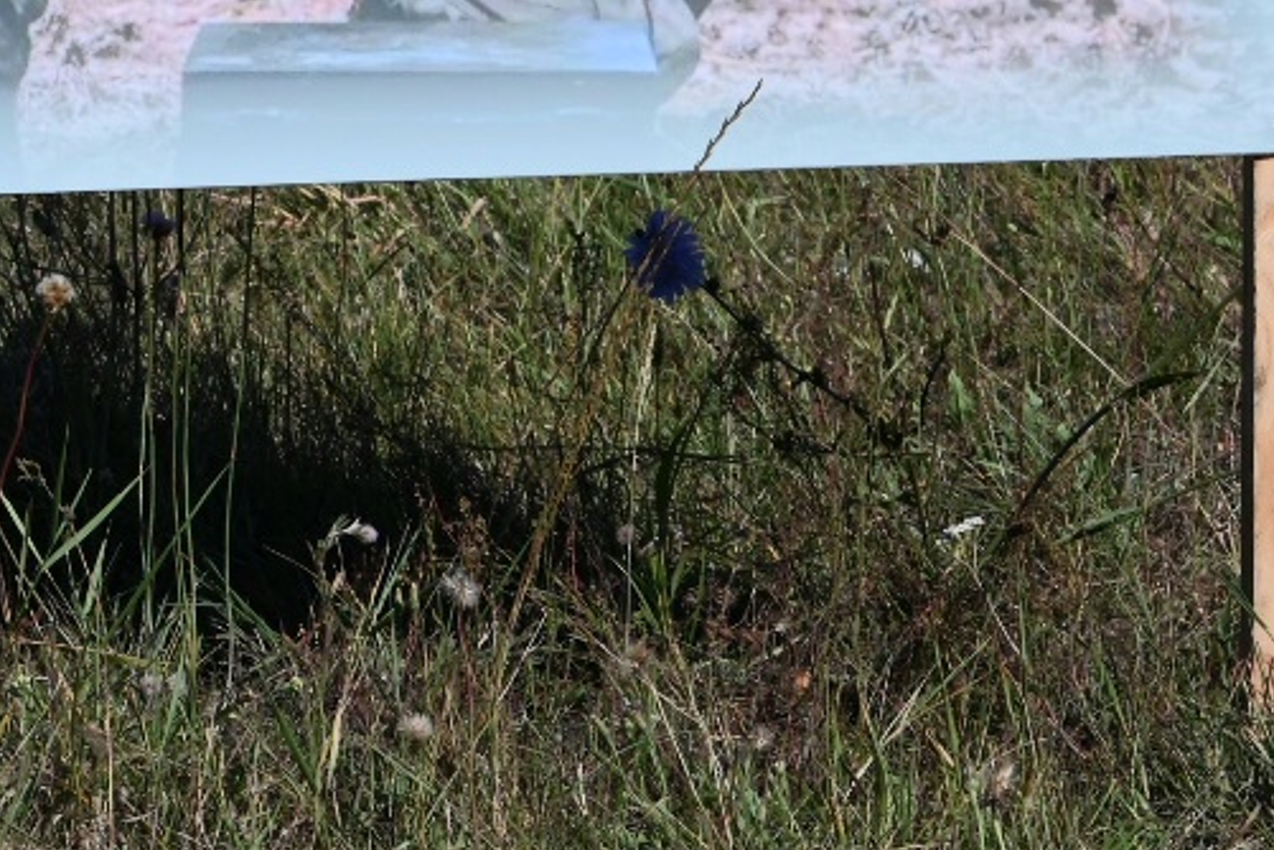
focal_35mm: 582
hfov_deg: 3.5
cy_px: -499
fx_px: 20595
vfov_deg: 2.4
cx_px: 402
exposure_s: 1/125
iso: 100
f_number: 18
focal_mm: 180
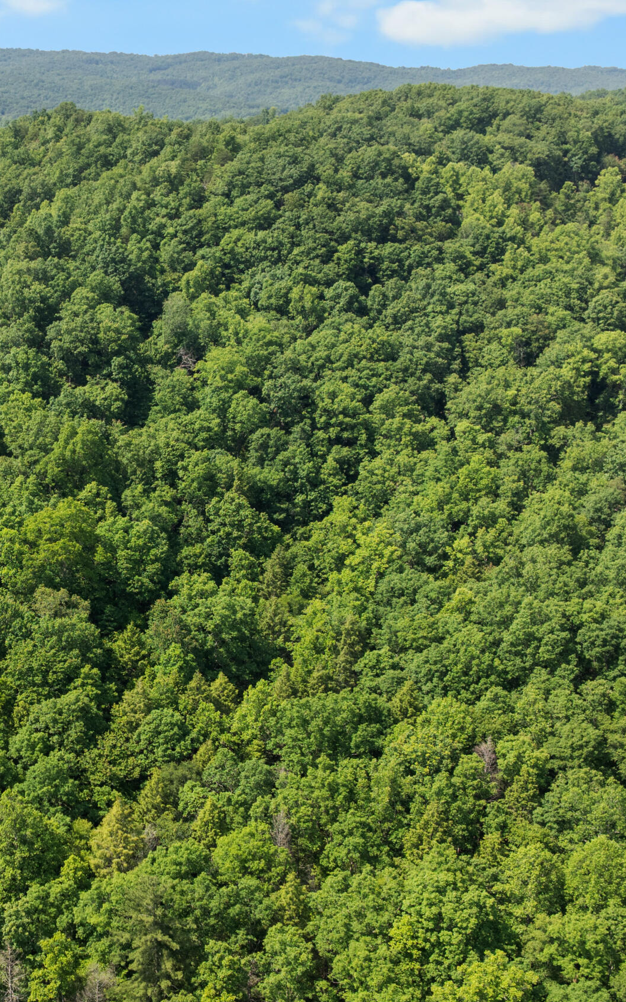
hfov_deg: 27.6
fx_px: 1229
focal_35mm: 45
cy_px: 635
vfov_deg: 44.0
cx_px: 69
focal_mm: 12.29
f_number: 2.8
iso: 100
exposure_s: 1/120
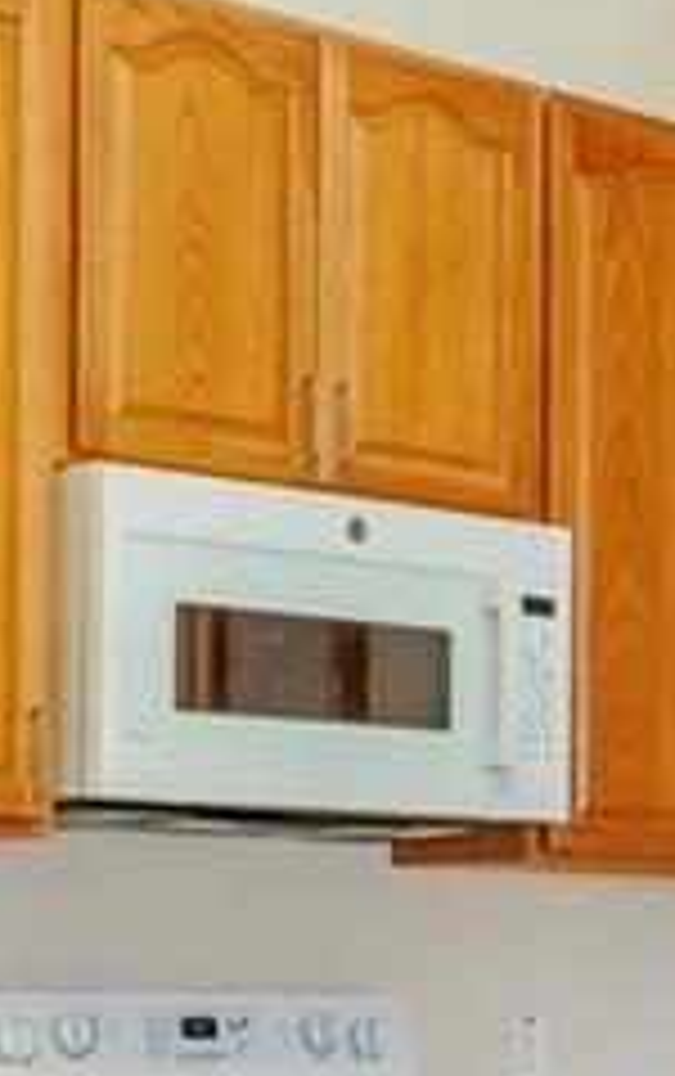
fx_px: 3299
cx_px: 932
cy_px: 932
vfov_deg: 18.3
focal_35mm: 112
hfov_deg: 11.3
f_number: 9
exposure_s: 1/125
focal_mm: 11
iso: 250
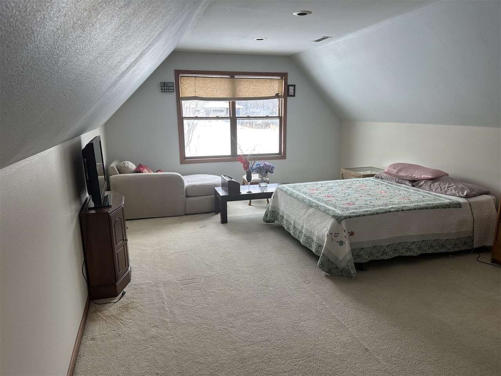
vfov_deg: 56.8
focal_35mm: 24
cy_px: 188
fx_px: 347
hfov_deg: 71.6
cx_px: 250
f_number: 1.78
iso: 80
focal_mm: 6.86
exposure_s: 1/121
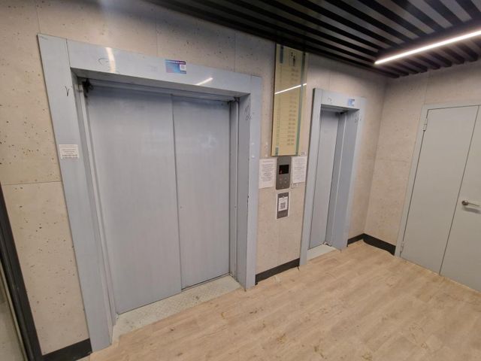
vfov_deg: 89.9
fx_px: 181
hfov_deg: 106.2
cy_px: 180
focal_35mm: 13
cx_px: 240
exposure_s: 1/50
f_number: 2.2
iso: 200
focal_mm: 2.2
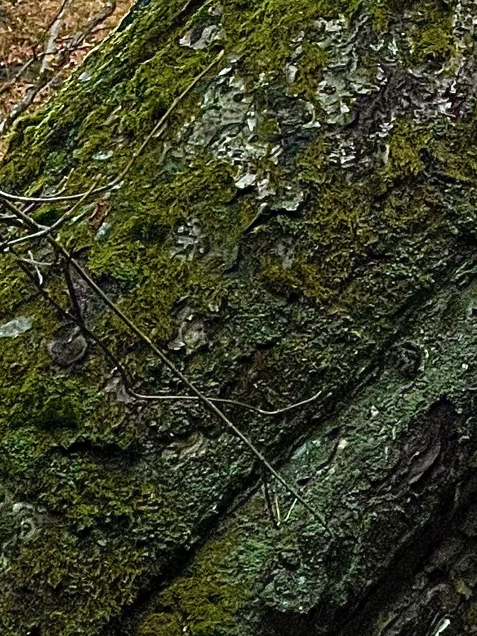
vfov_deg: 7.5
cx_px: 784
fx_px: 4813
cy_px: -255
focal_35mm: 262
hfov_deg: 5.6
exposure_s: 1/99
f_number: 2.2
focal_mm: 7.5
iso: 50
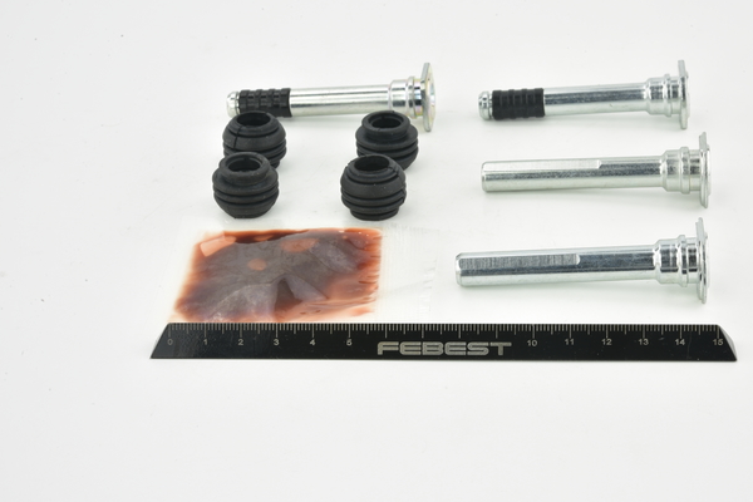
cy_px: 256
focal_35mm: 72
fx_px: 1506
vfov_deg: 18.9
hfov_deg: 28.0
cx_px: 435
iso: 64
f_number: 29
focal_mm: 60
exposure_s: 1/2.5
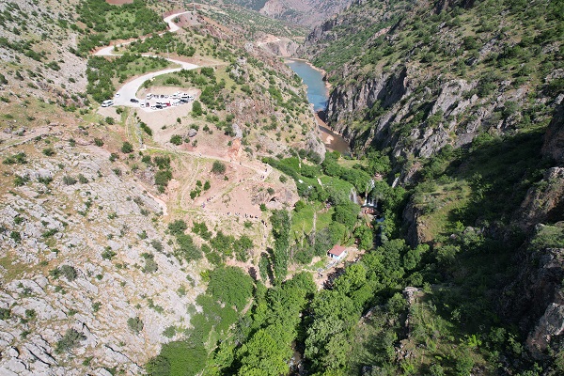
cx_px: 282
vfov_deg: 57.2
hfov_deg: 78.6
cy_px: 188
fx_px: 345
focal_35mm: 22
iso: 110
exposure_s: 1/1500
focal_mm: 8.38
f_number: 2.8
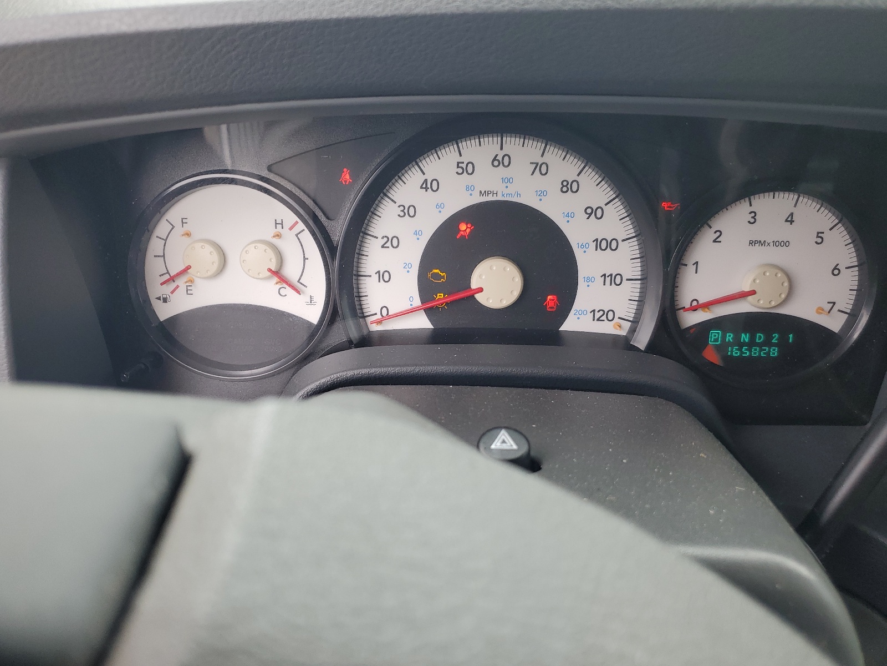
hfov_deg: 67.3
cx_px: 444
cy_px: 333
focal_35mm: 26
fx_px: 666
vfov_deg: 53.1
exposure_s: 1/123
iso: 50
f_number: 1.5
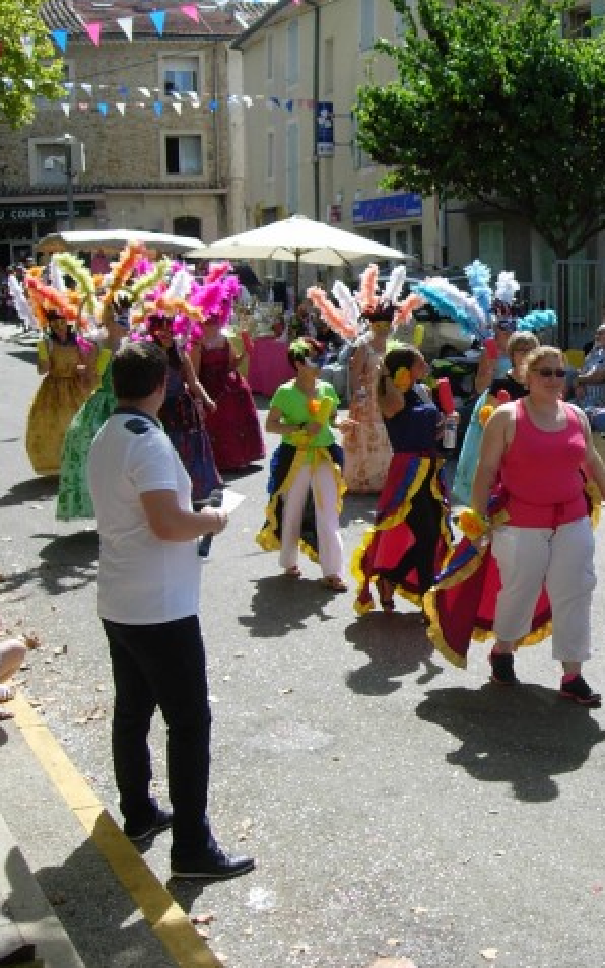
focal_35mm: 54
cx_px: 585
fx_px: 1425
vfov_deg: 37.5
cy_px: 485
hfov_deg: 23.1
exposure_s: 1/966
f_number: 2.8
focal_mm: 7.8
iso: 64
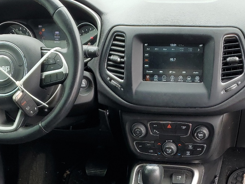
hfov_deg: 30.6
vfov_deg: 22.4
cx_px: 150
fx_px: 446
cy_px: 186
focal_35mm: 63
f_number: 1.5
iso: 50
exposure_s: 1/294
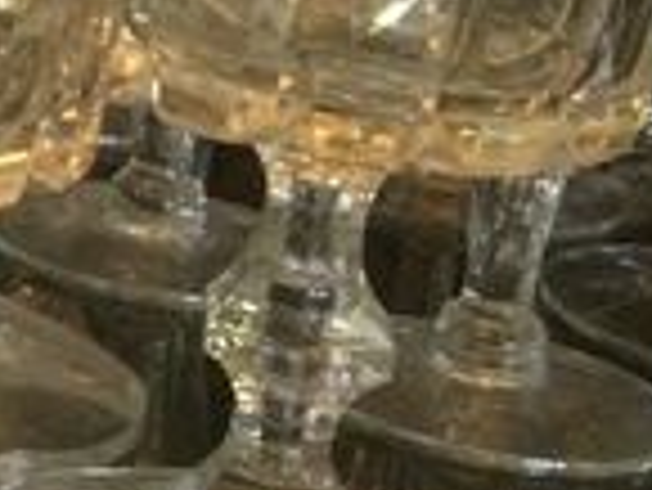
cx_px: -1295
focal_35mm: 186
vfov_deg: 7.9
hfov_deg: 8.8
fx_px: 3506
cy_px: -227
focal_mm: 4.12
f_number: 2.2
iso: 200
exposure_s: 1/30
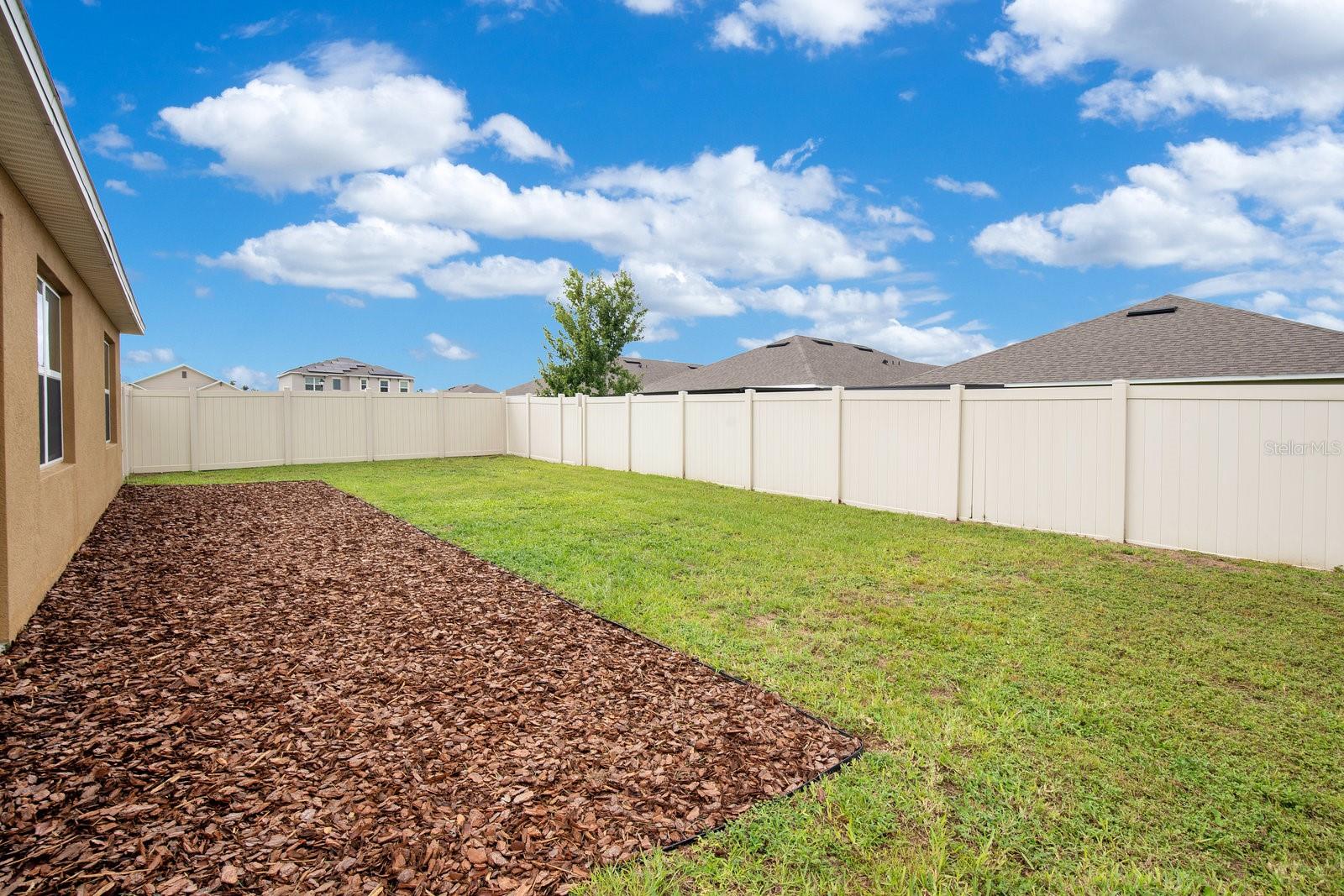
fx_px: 597
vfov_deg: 73.8
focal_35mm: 16
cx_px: 672
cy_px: 448
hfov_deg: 96.7
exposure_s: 1/160
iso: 100
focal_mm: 16
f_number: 10
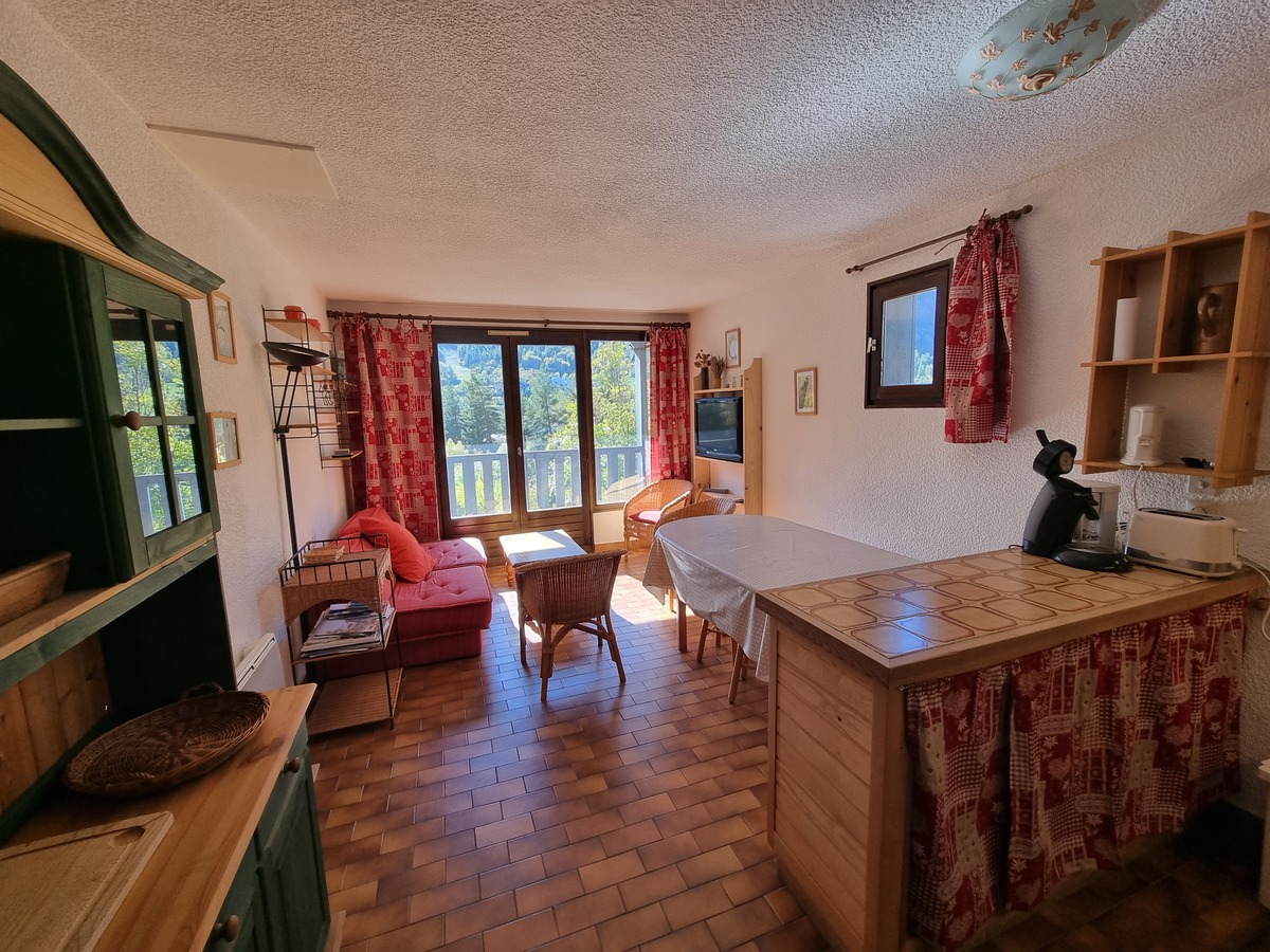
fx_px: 477
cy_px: 476
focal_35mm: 13
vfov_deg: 89.9
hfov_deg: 106.2
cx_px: 635
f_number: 2.2
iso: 80
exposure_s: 1/100
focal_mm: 2.2
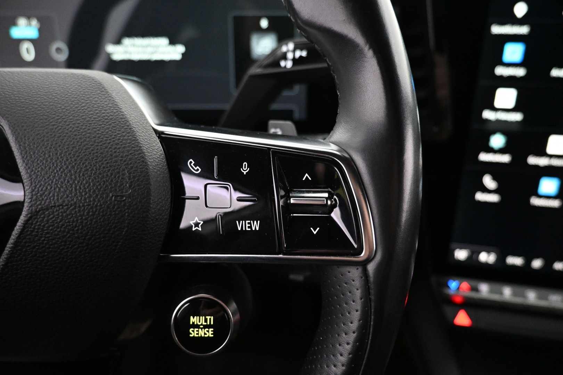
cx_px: 282
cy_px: 188
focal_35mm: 24
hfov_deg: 73.7
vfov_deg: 53.1
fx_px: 375
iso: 4000
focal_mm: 16
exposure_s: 1/50
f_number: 3.5
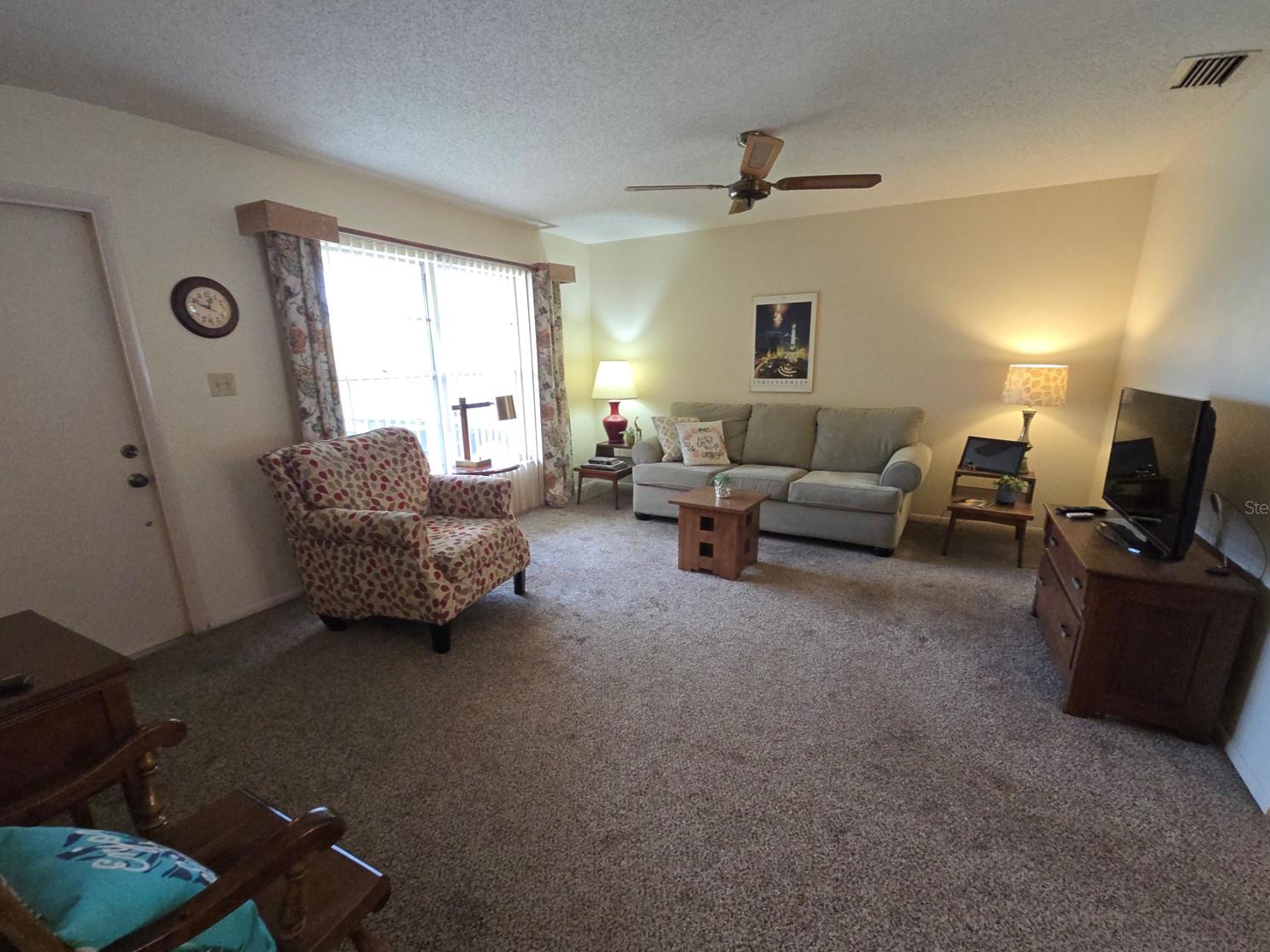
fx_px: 514
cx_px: 642
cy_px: 507
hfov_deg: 102.1
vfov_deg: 85.5
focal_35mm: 14
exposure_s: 1/60
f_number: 2.2
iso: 200
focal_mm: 2.2
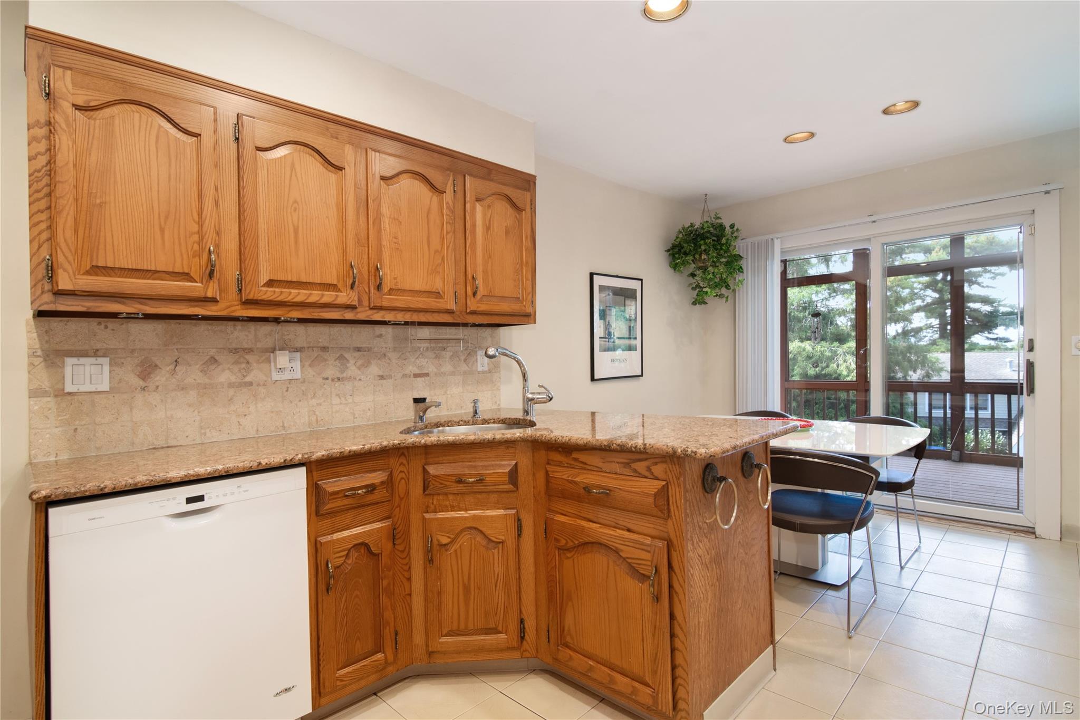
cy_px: 360
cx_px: 540
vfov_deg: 72.0
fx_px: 495
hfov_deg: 95.0
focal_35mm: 16
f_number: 8
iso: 640
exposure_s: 1/50
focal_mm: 11
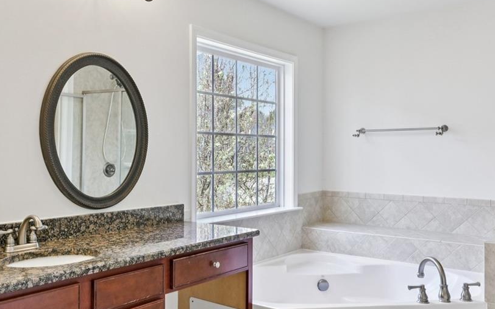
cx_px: 219
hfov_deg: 53.9
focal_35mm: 36
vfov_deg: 35.3
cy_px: 153
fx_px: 486
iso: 125
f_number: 8
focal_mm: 14
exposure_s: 1/15
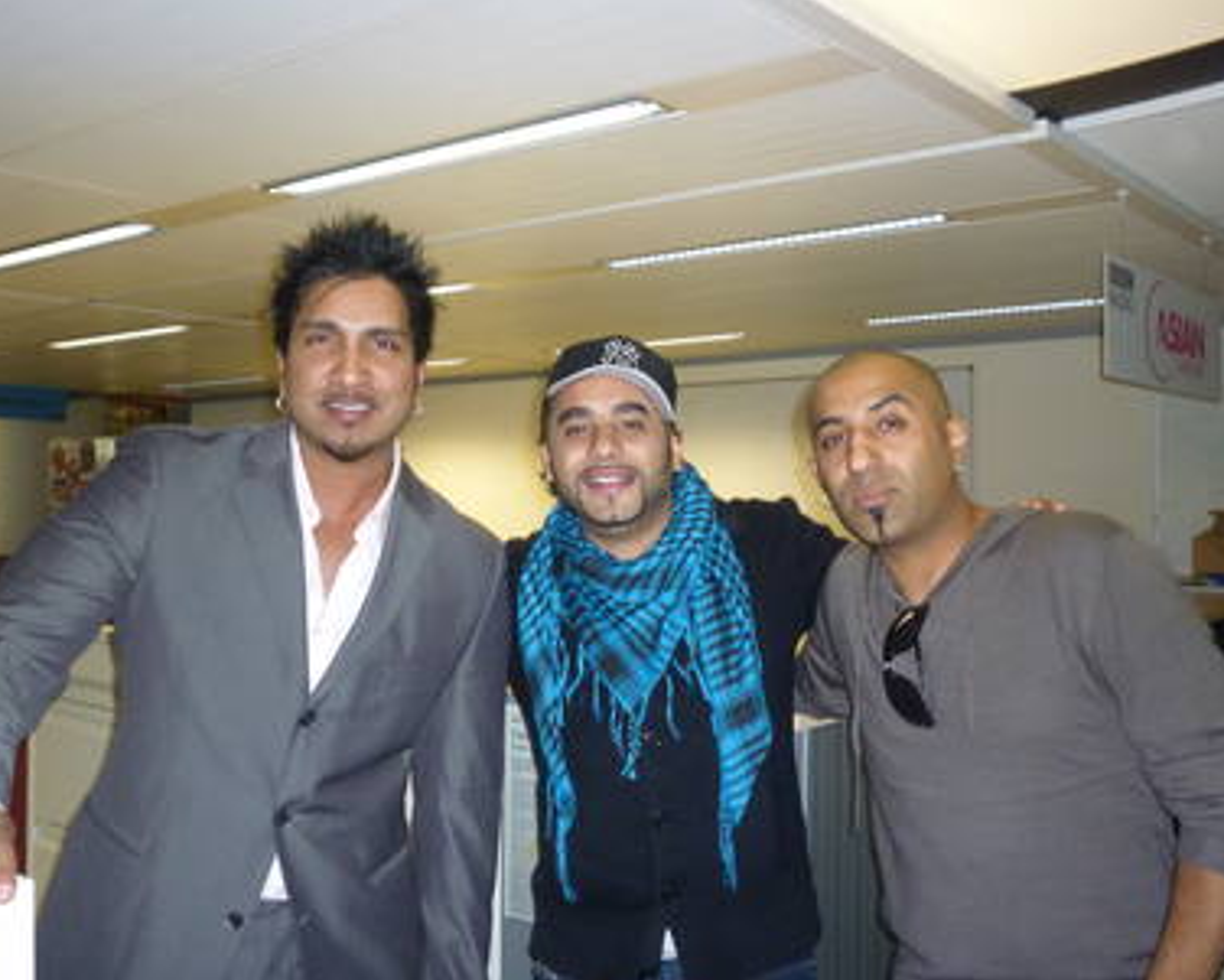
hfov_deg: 50.3
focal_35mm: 36
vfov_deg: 41.2
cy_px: 480
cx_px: 615
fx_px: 1304
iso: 250
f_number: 3.5
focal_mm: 5.8
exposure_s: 1/30
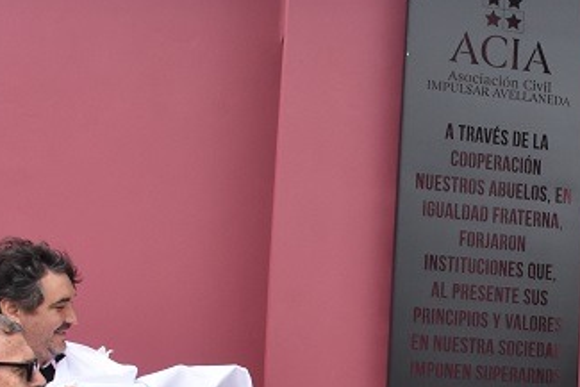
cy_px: 344
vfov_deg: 16.3
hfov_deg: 23.6
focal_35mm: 83
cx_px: 553
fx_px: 1338
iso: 1250
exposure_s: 1/400
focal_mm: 18
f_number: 10
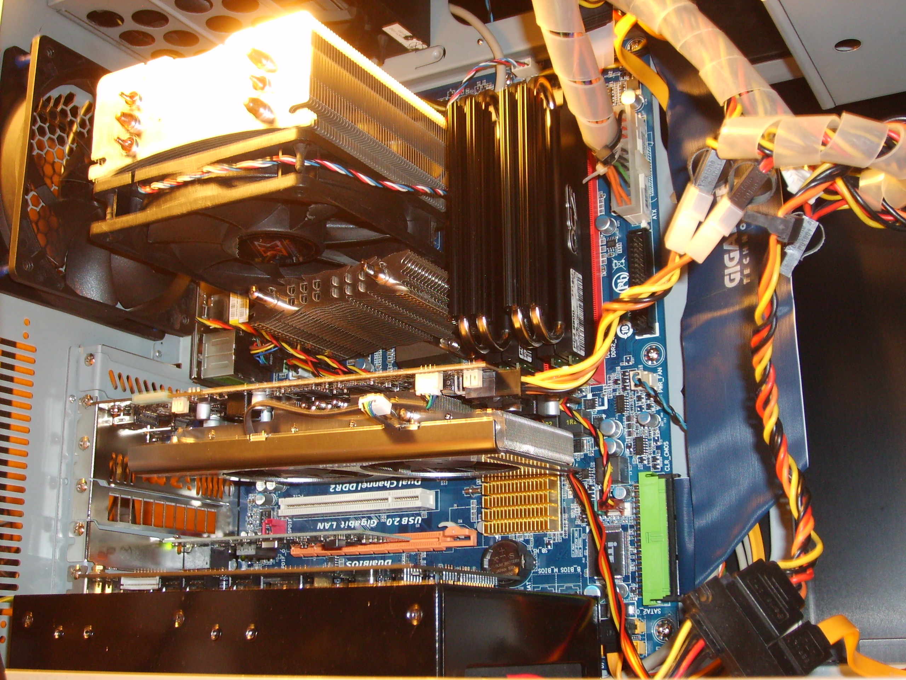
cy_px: 340
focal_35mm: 43
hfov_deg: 43.9
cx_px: 453
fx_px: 1125
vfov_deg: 33.6
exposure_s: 1/6
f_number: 3
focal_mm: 7.2
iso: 100
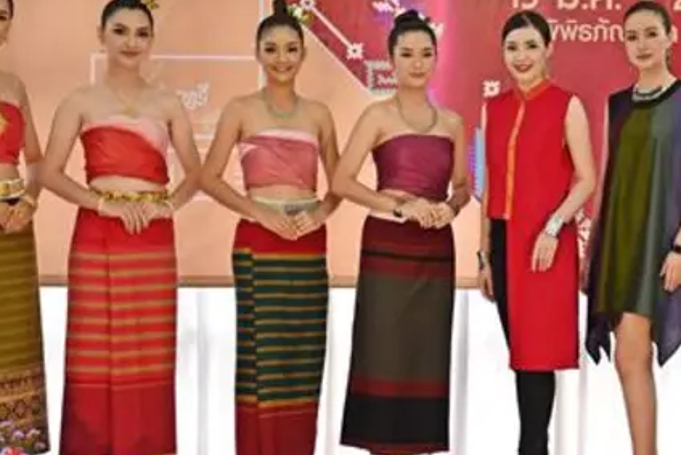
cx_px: 485
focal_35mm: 92
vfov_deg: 14.9
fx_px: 1741
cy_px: 190
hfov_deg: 22.0
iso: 1250
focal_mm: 50
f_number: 2.8
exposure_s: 1/250
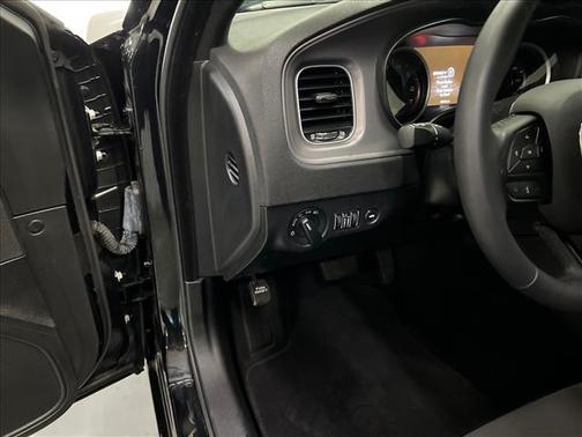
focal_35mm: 26
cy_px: 218
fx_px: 437
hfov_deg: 67.3
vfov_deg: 53.1
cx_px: 291
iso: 1000
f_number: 1.5
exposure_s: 1/30
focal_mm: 5.7
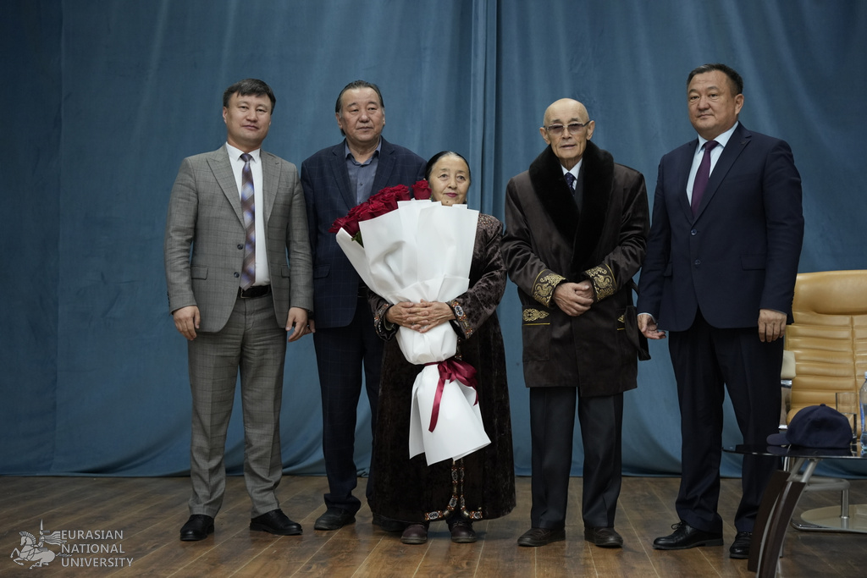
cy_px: 289
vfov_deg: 25.3
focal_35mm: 54
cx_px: 434
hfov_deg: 37.2
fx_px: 1289
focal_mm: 53.5
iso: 2500
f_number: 3.2
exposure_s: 1/125
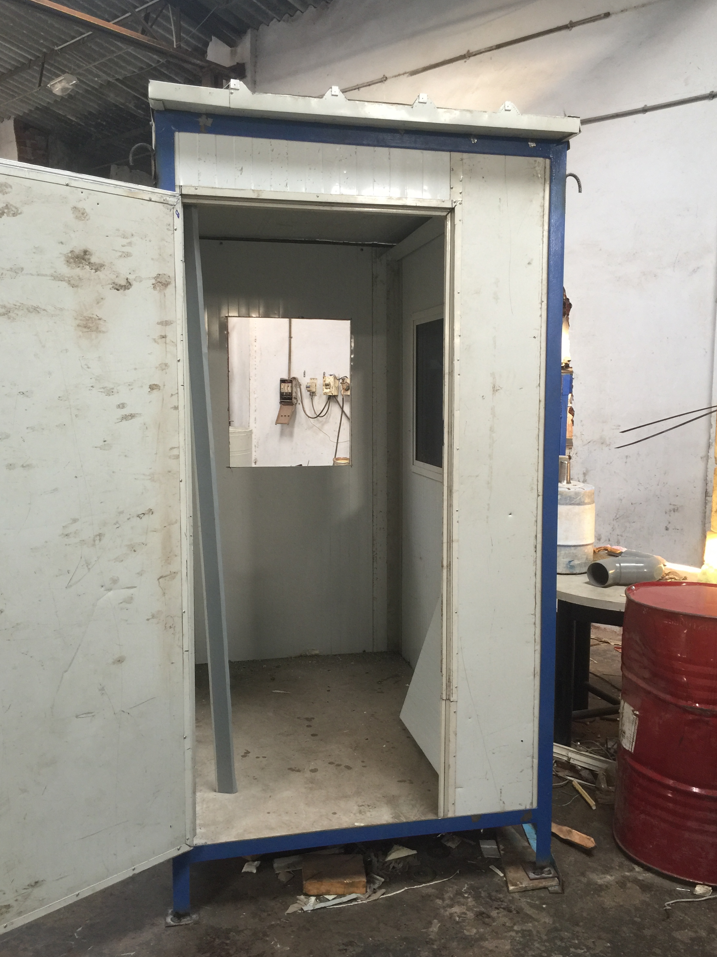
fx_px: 829
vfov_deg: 60.0
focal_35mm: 30
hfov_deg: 46.8
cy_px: 484
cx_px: 353
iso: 50
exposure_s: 1/17
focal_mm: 4.15
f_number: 2.2
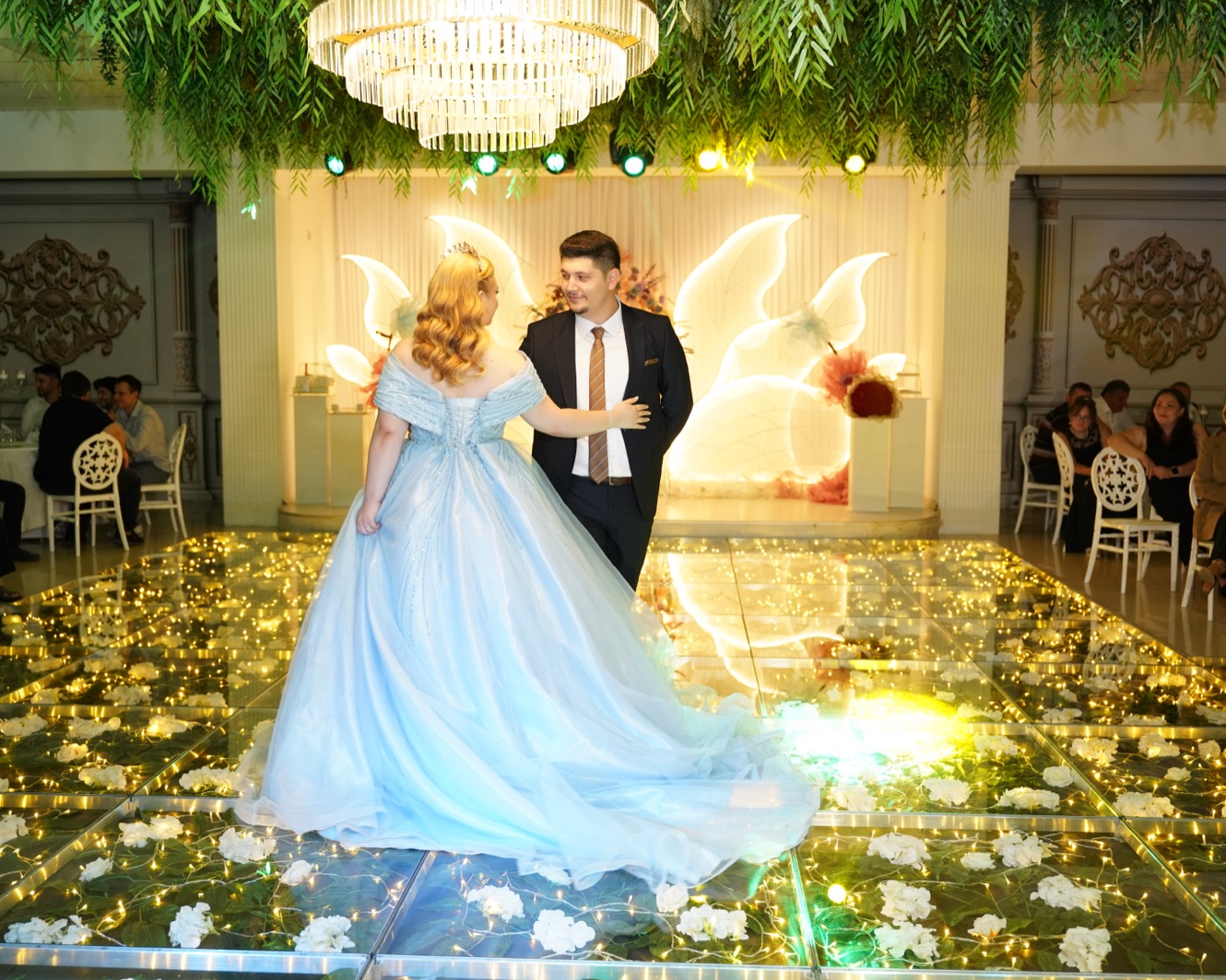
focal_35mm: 36
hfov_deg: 50.5
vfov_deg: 41.4
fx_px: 1299
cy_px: 490
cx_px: 623
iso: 2000
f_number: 2.8
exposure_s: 1/160
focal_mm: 31.7
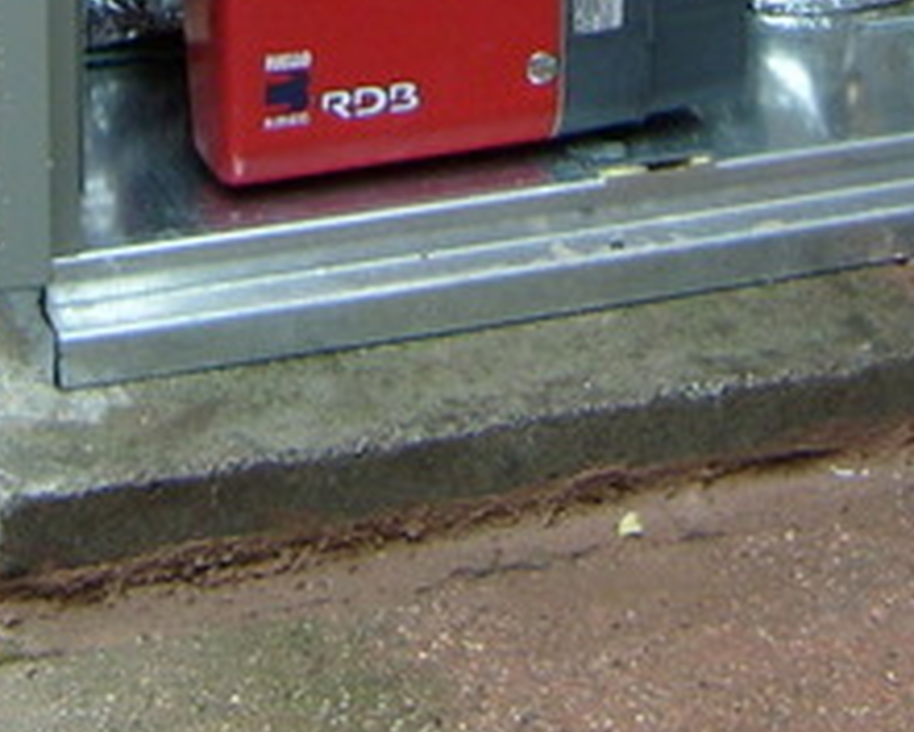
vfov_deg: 11.2
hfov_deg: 15.5
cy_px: -765
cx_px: 619
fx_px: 3354
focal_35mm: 124
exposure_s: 1/90
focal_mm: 4.7
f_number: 2.8
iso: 80
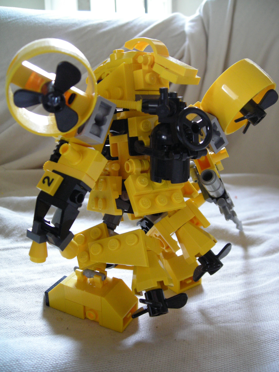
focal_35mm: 38
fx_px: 408
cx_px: 140
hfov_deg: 37.7
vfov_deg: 49.0
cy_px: 186
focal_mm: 6.3
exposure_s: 1/7
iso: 200
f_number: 3.2
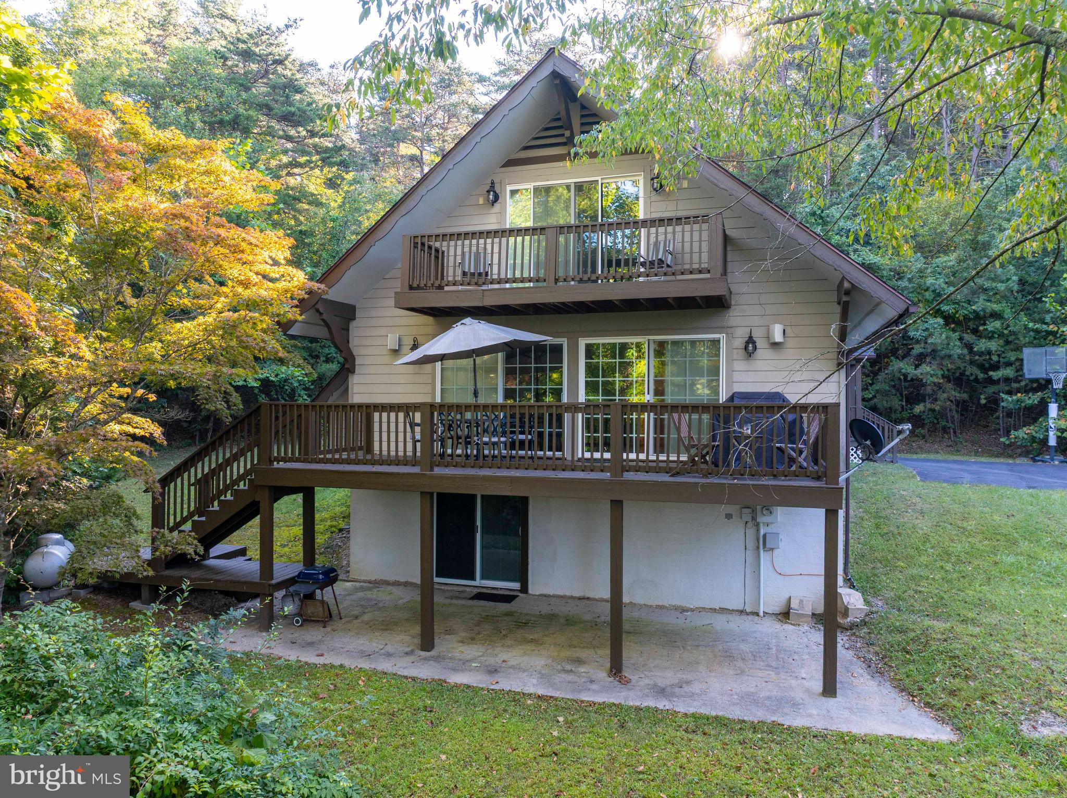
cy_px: 399
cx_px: 534
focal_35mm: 24
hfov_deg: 71.6
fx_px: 739
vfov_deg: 56.8
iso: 260
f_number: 2.8
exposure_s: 1/120
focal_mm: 12.29
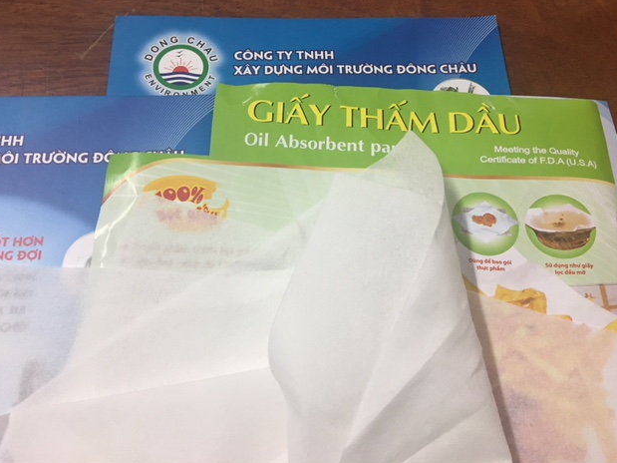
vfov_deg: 46.8
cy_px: 228
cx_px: 307
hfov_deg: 60.0
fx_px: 535
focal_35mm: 30
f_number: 2.2
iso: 80
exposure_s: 1/17
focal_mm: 4.15
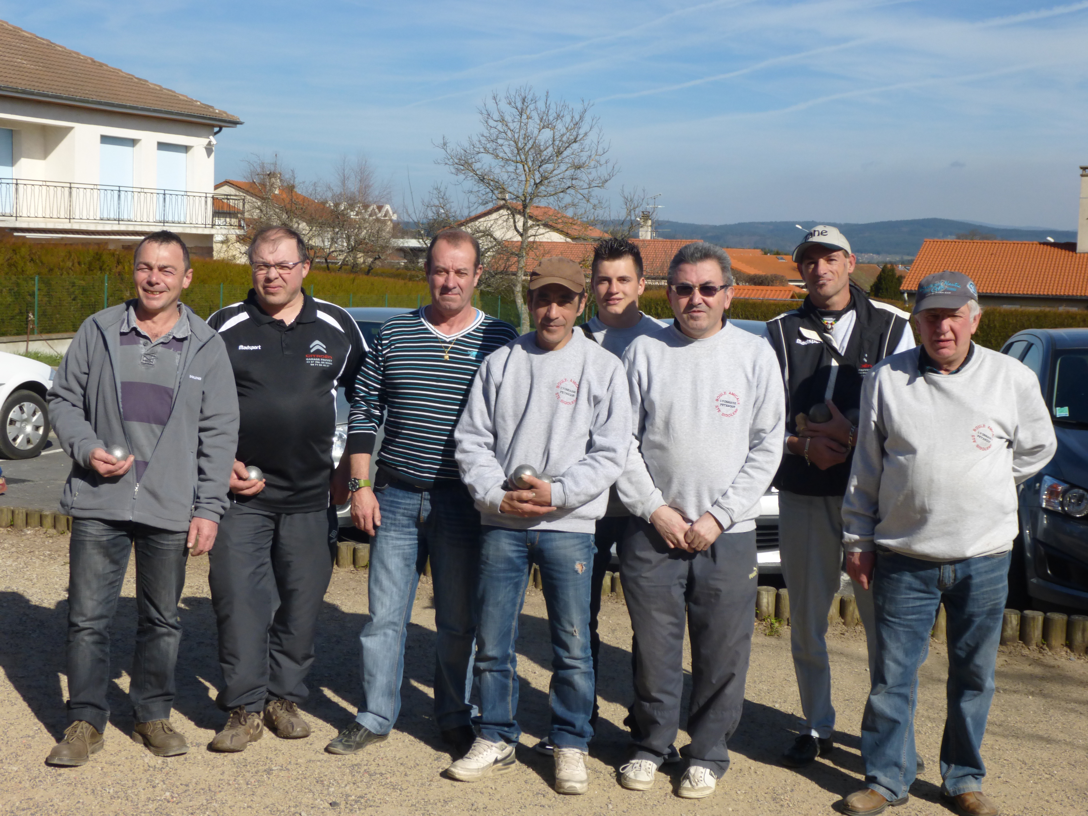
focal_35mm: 47
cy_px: 408
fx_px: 1477
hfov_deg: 40.4
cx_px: 544
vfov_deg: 30.9
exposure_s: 1/160
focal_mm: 8
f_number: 11
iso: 100
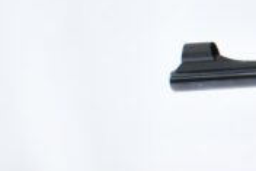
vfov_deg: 6.1
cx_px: 870
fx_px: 1598
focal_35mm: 225
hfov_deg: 7.5
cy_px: 51
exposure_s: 1/20
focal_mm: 22
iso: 640
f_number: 5
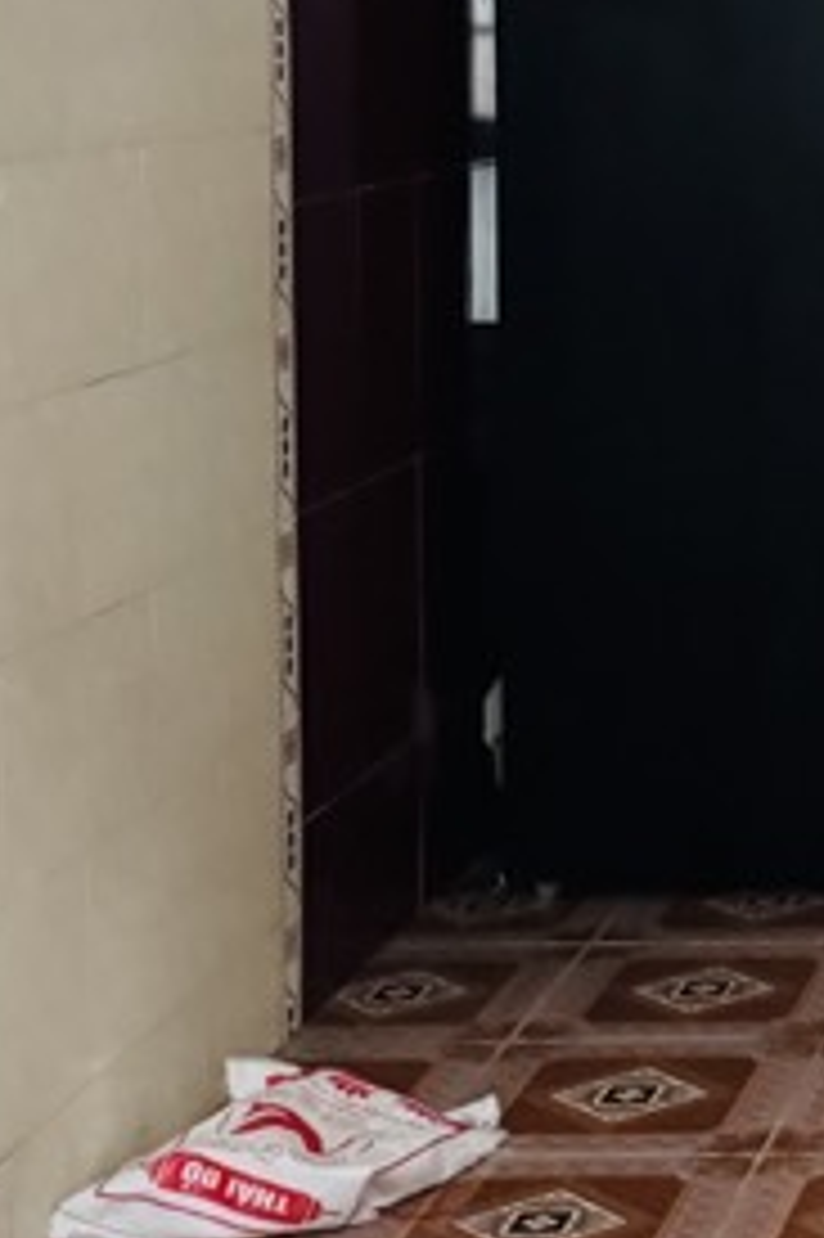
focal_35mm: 93
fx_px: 3197
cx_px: 1490
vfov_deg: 21.5
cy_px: 185
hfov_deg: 13.2
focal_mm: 6.76
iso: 640
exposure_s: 1/60
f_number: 1.78
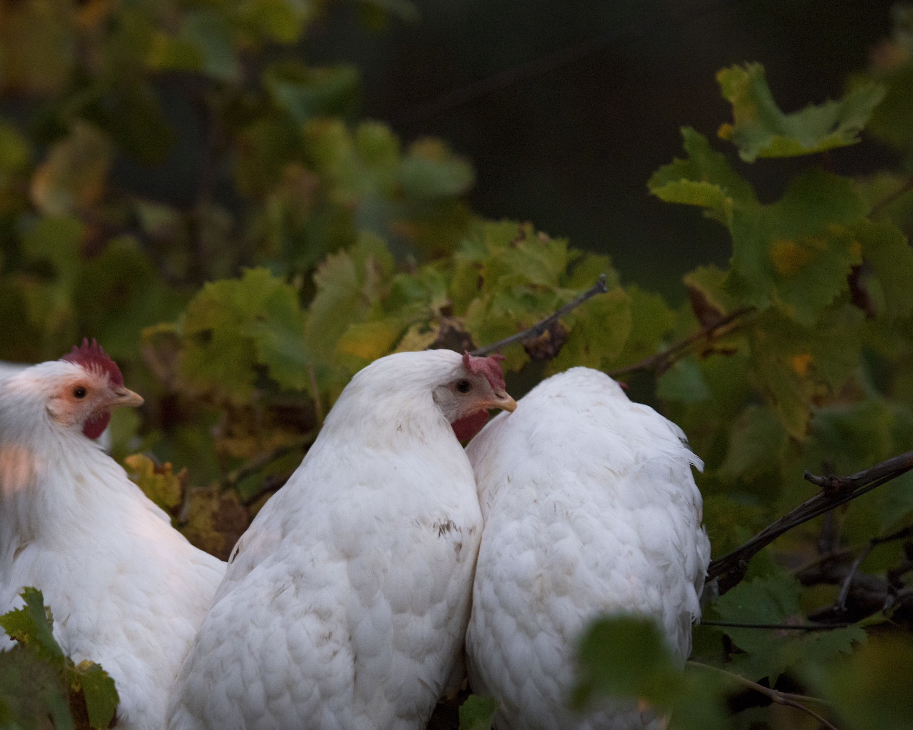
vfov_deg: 7.3
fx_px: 5700
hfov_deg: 9.2
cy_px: 425
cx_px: 388
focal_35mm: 211
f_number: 2.8
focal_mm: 150
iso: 2500
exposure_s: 1/20
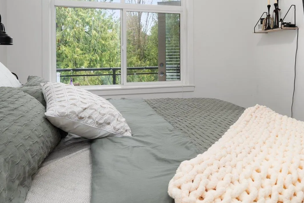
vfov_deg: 41.5
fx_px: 262
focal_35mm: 31
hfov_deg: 59.4
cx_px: 192
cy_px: 59
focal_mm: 16
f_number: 7.1
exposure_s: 1/40
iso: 100
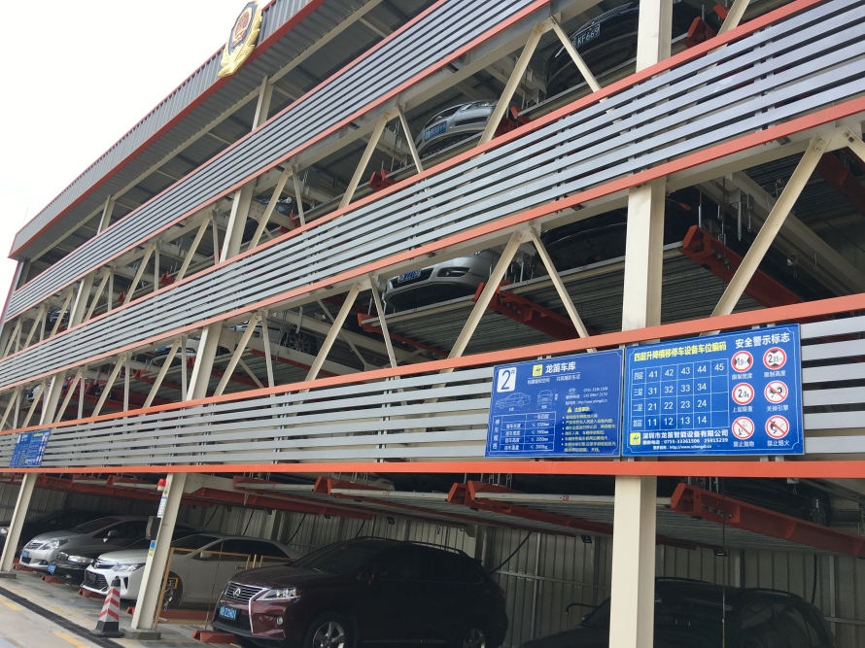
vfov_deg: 48.2
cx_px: 432
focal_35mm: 29
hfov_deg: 61.7
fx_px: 724
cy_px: 324
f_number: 2.2
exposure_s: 1/339
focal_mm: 4.15
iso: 25
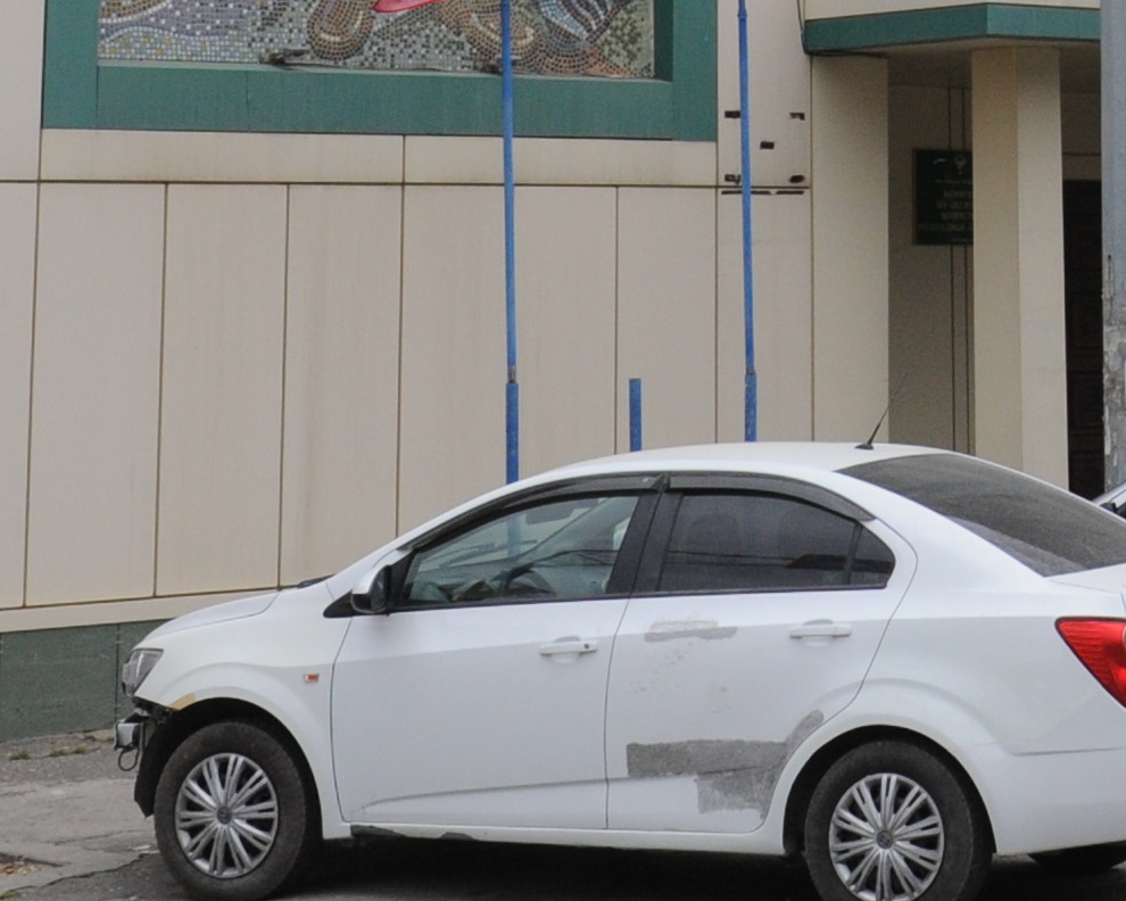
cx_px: 1357
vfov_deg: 11.7
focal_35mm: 125
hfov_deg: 14.9
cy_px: -547
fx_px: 4166
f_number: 11
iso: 1600
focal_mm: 31
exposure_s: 1/500
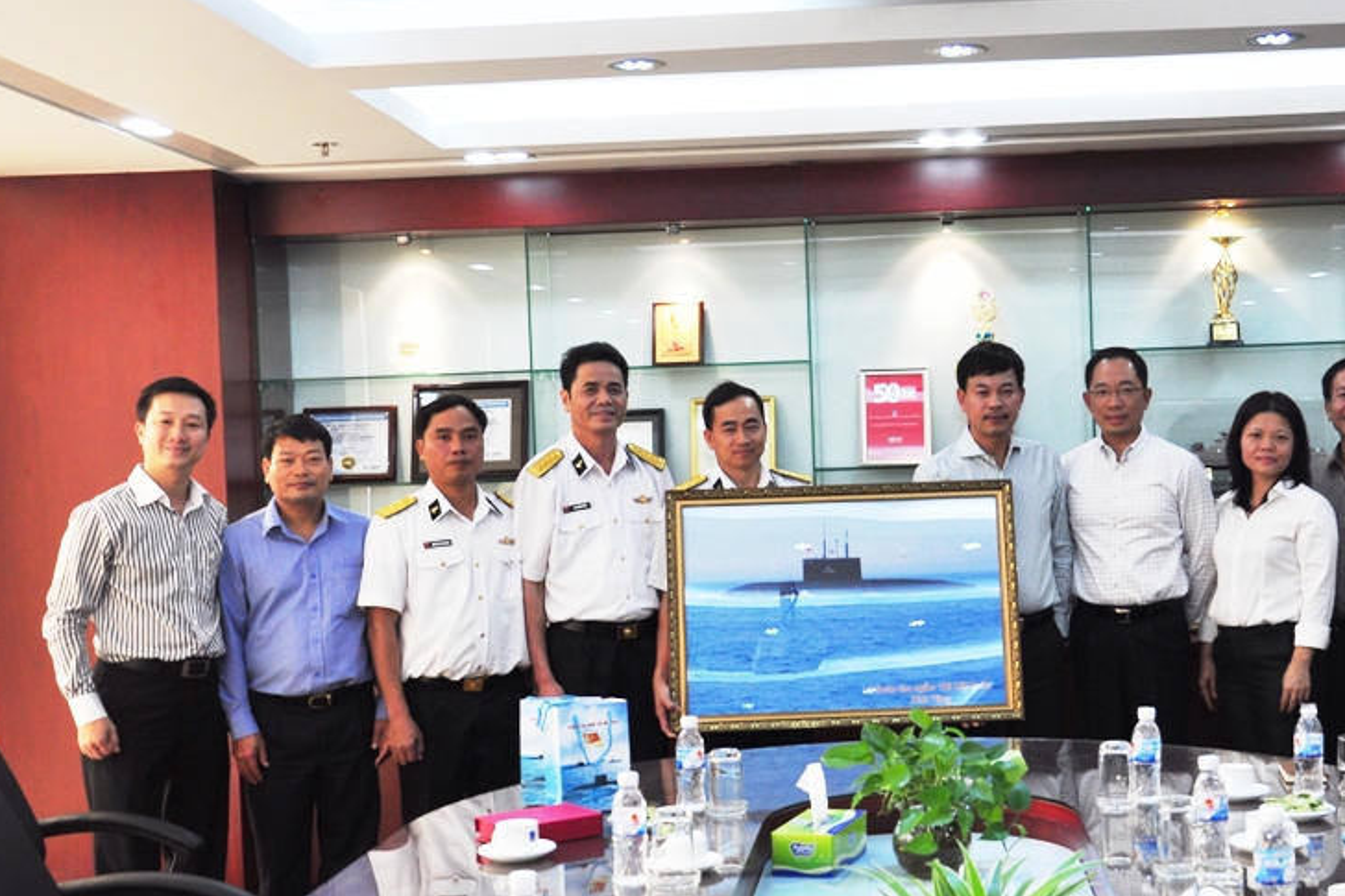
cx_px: 863
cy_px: 506
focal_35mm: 53
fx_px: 1968
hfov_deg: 37.4
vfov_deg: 25.6
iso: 400
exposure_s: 1/100
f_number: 5
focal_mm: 25
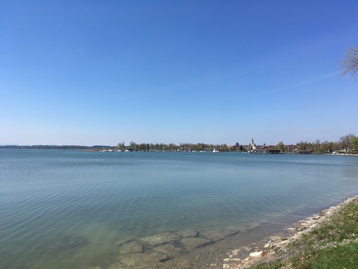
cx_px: 179
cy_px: 134
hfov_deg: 61.7
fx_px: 300
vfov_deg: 48.2
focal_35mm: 29
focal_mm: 4.15
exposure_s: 1/2262
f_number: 2.2
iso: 25
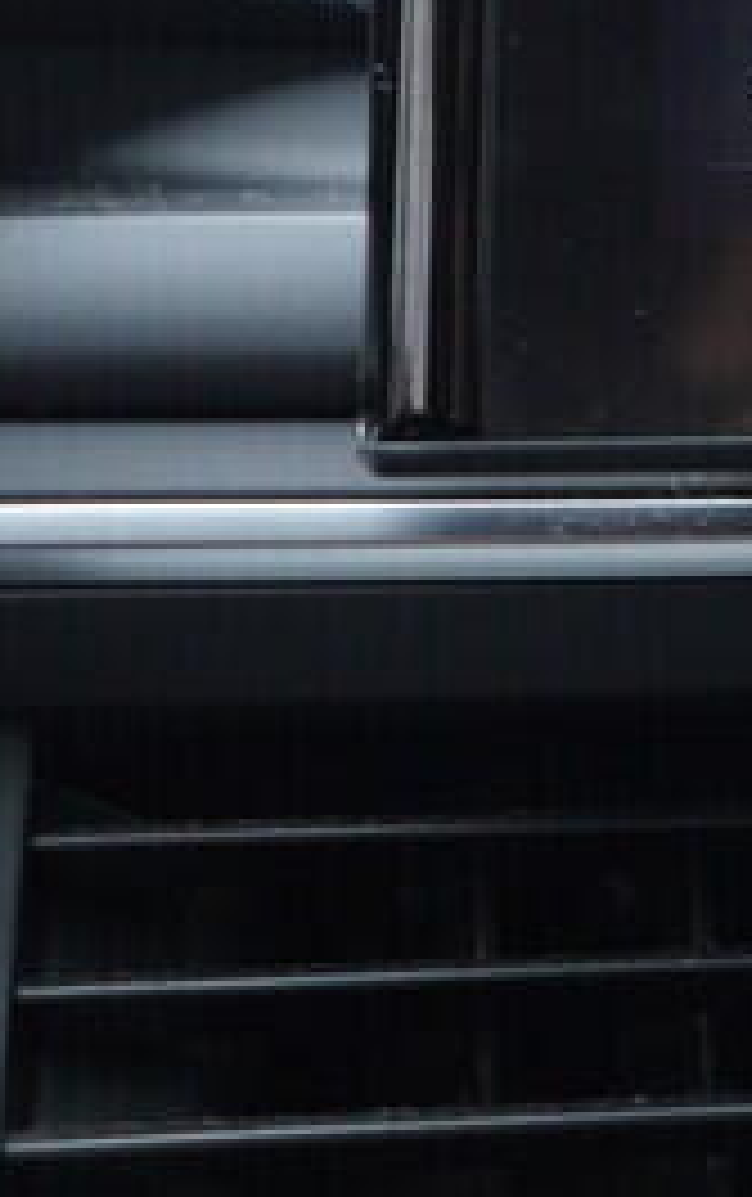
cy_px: -133
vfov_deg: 14.5
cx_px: 1932
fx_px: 4609
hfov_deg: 8.4
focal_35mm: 141
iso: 160
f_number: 2.8
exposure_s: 1/40
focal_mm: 24
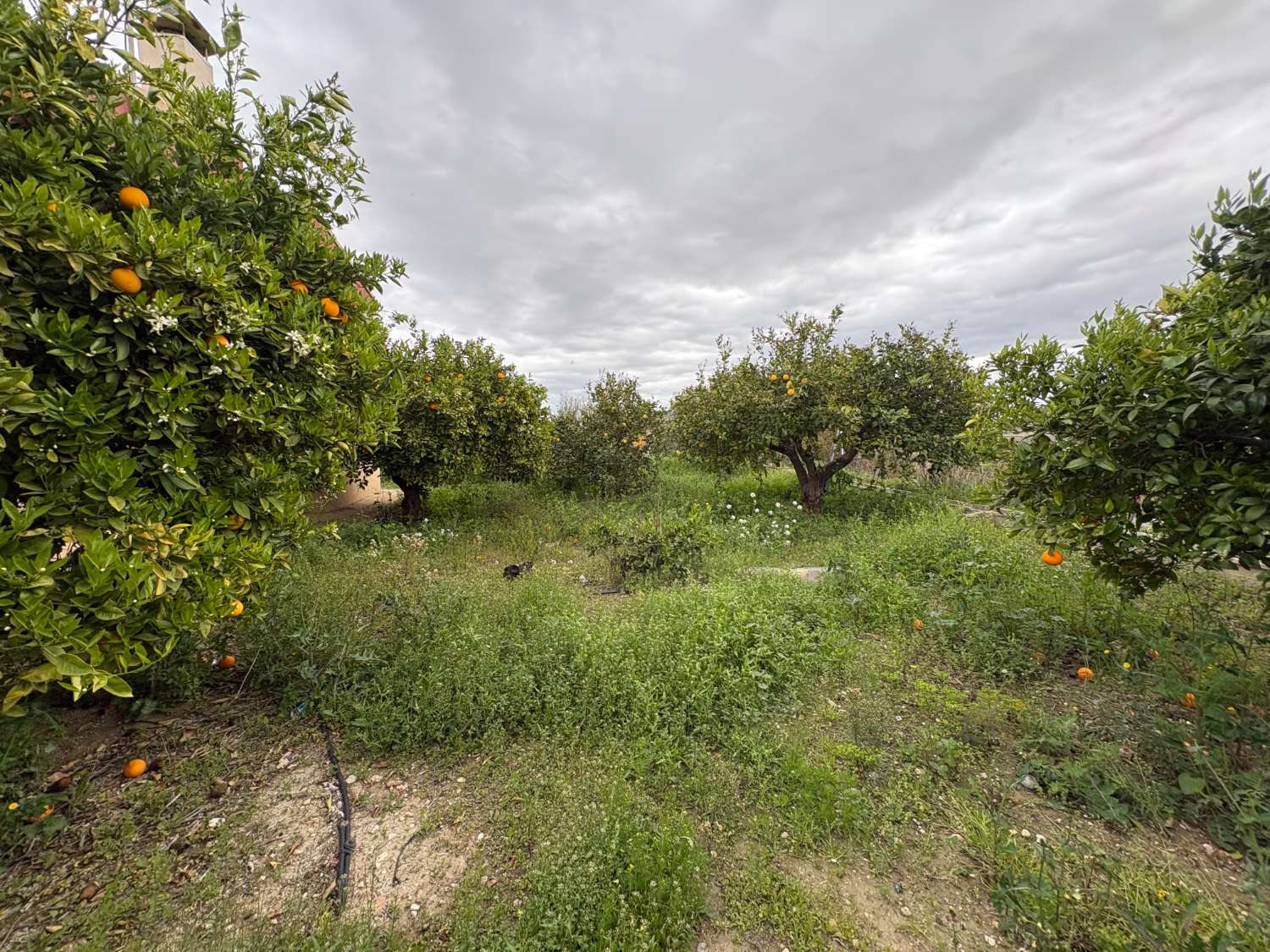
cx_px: 635
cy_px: 476
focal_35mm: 14
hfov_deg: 102.1
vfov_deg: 85.7
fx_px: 514
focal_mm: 2.22
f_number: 2.2
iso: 64
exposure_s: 1/587
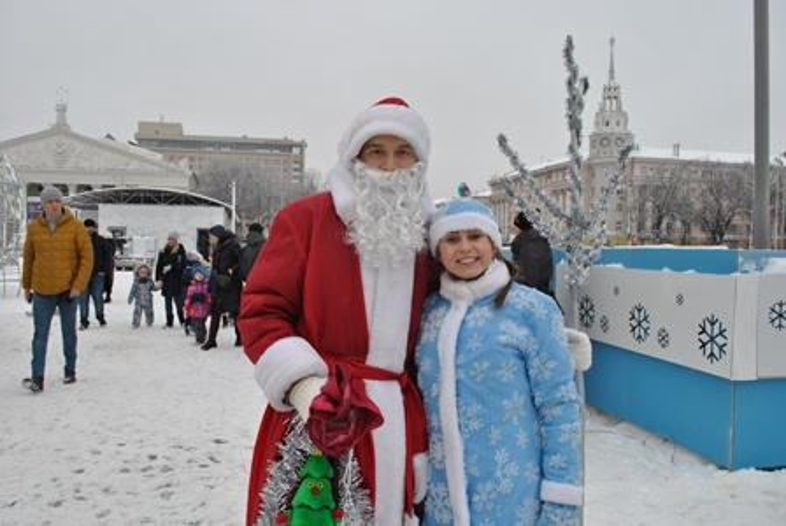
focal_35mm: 33
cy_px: 263
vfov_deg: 40.1
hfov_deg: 57.2
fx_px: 721
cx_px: 393
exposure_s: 1/160
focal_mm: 22
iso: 100
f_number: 6.3
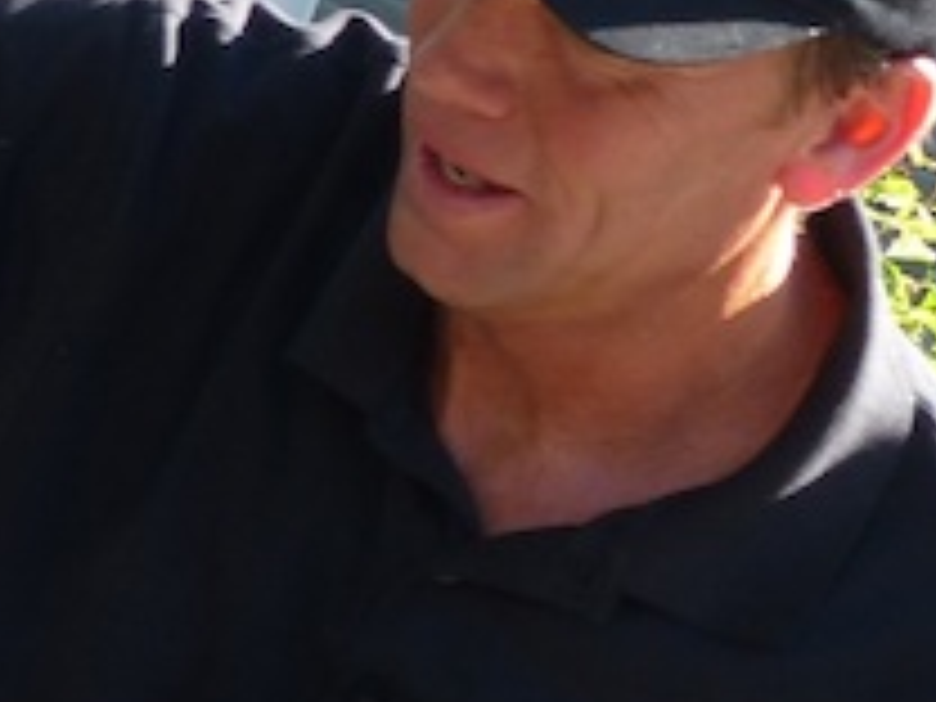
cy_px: 225
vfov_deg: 4.5
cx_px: -702
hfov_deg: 5.9
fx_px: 8950
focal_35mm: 331
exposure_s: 1/160
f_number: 4
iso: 100
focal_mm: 12.5
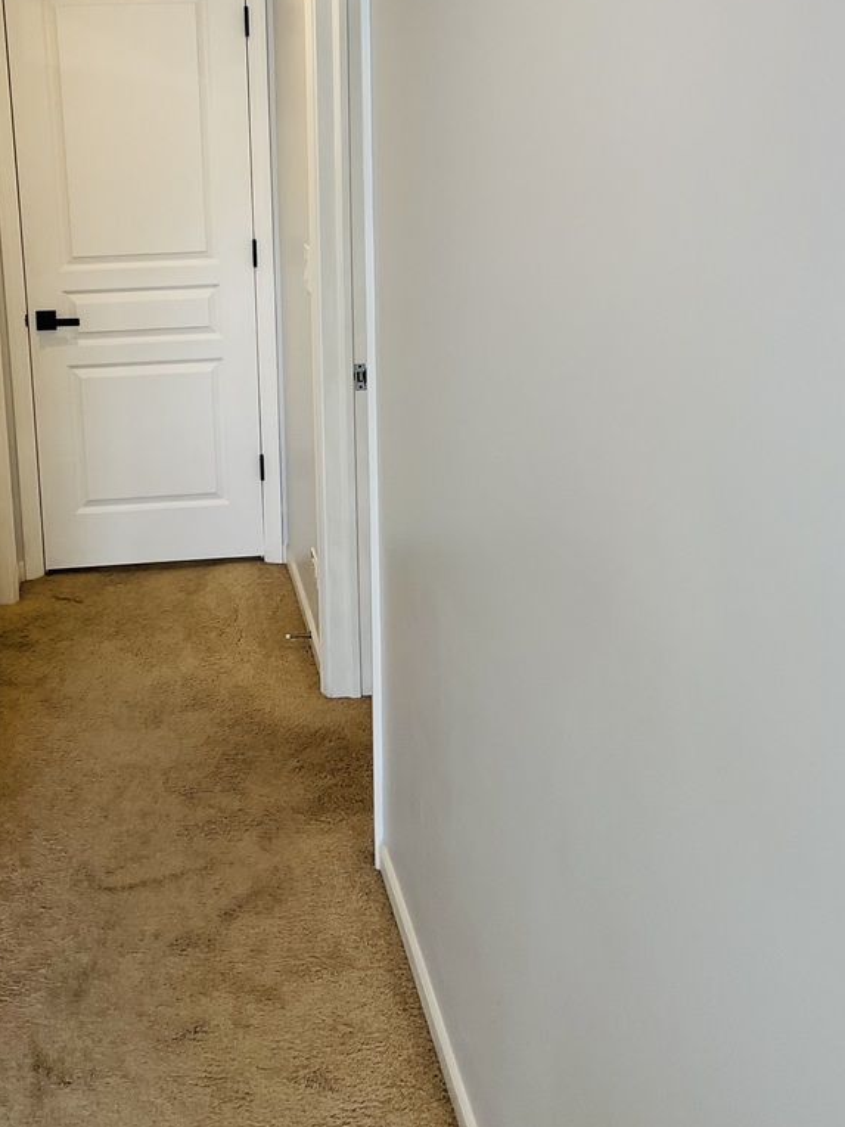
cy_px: 351
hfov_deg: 34.7
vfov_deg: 44.9
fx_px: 1334
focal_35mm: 41
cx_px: 262
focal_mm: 3
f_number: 1.8
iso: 50
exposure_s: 1/100
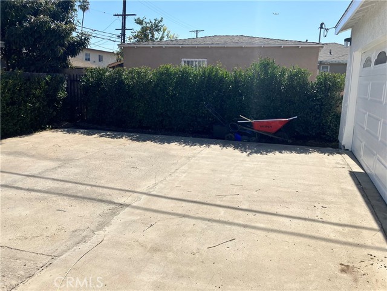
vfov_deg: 49.7
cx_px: 194
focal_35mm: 28
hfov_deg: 63.4
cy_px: 146
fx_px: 313
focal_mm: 3.99
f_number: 1.8
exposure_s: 1/3040
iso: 32
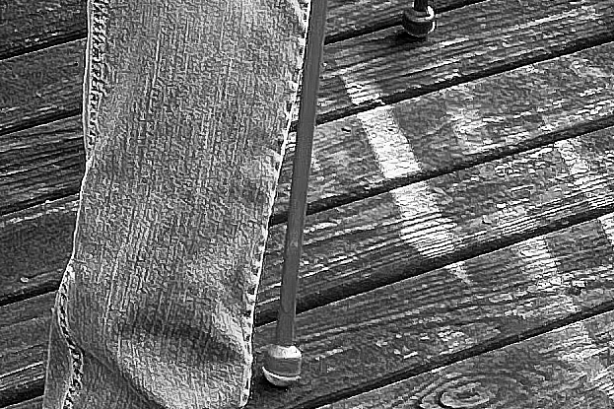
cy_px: -329
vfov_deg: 7.6
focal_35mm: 175
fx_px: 2984
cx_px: -903
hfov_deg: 10.1
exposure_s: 1/121
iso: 32
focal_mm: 5.7
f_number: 1.5
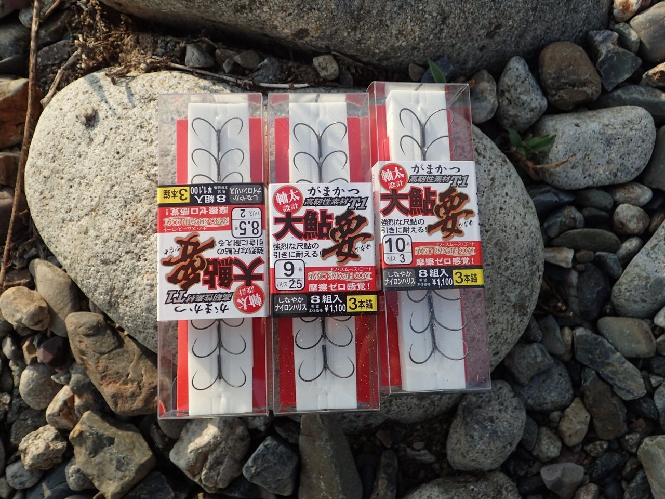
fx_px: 672
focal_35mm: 35
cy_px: 250
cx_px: 332
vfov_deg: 40.7
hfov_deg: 52.6
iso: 100
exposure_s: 1/1000
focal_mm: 6.42
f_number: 2.6
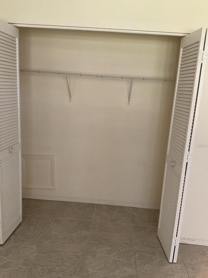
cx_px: 103
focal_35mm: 31
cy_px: 146
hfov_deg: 45.4
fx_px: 248
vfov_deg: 58.3
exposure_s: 1/60
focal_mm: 3
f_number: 1.8
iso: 250
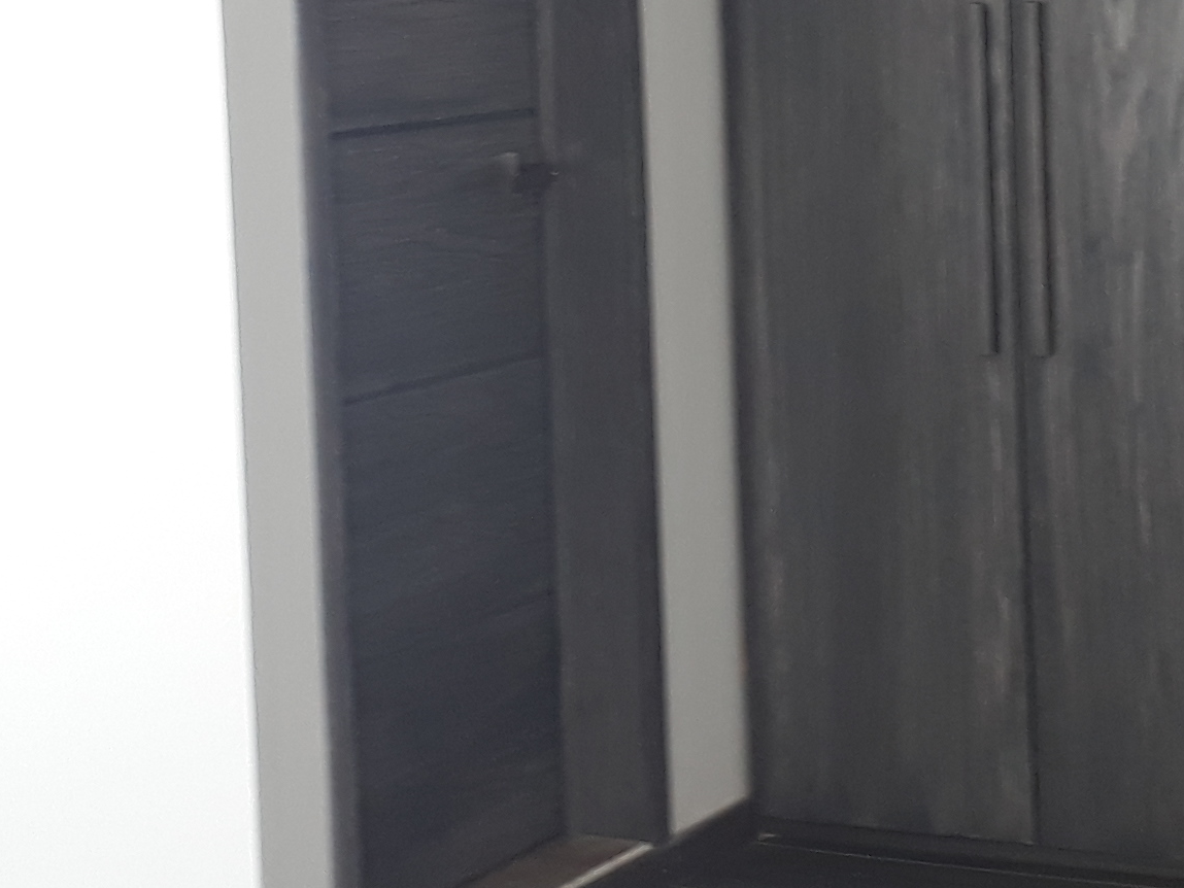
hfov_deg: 20.2
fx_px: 3318
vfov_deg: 15.1
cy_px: 119
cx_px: 752
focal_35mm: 97
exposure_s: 1/30
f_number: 1.9
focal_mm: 3.6
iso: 40
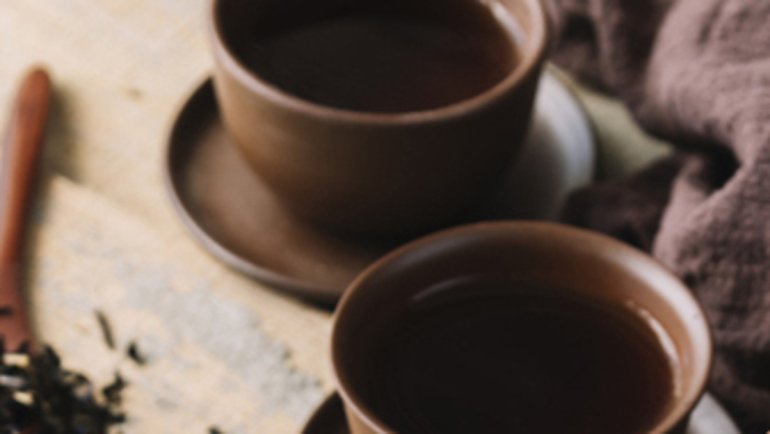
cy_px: 978
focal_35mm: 192
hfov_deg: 11.2
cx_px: 528
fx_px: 3922
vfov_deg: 6.1
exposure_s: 1/13
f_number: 6.3
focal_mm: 63
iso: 100
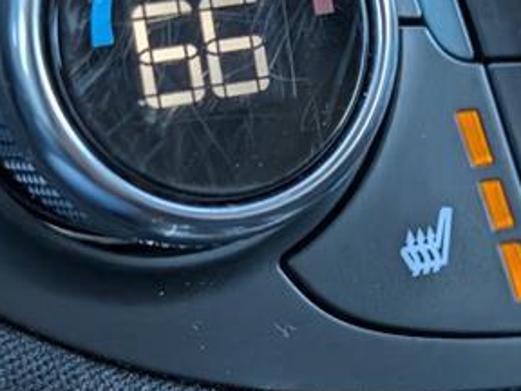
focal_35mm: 109
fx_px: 1641
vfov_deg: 13.6
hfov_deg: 17.8
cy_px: 224
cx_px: 441
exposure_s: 1/435
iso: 328
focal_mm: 6.9
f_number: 1.68
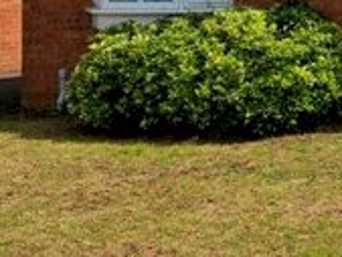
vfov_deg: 15.0
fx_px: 939
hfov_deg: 19.1
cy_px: -54
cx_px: 443
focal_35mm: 95
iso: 50
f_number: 1.8
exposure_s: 1/2048
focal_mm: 5.4
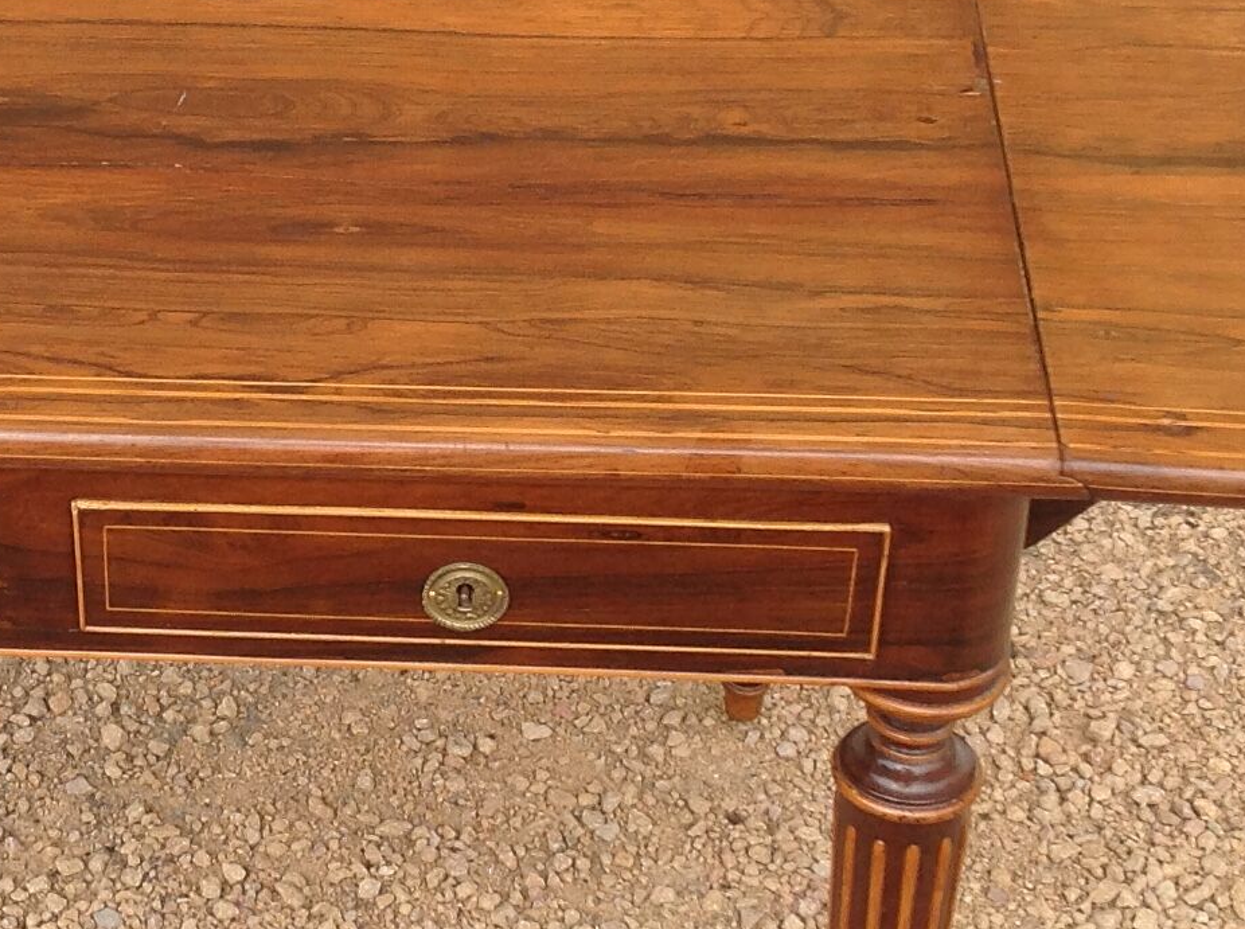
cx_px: 153
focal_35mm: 98
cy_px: 405
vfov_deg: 15.0
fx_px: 3518
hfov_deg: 19.7
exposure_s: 1/756
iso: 50
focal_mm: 4.28
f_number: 2.4
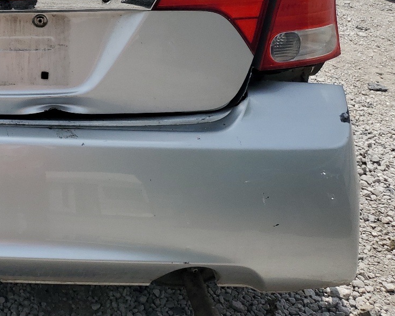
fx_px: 643
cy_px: 26
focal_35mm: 55
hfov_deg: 31.2
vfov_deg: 26.6
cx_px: -12
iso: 50
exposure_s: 1/5000
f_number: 1.5
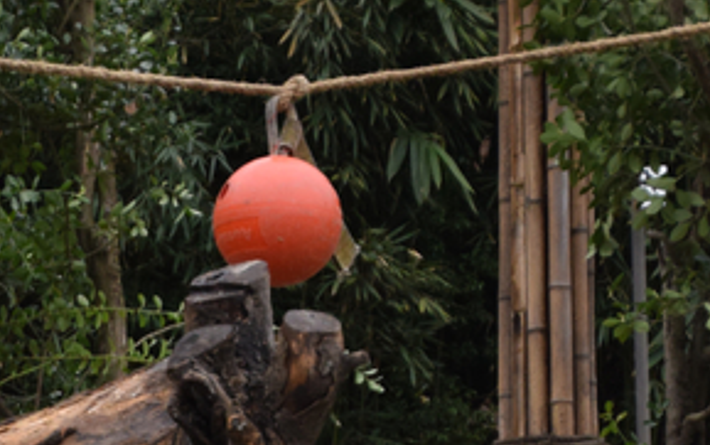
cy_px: 698
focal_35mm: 276
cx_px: 135
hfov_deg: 7.6
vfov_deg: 4.7
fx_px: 5344
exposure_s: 1/500
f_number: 5
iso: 800
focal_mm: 58
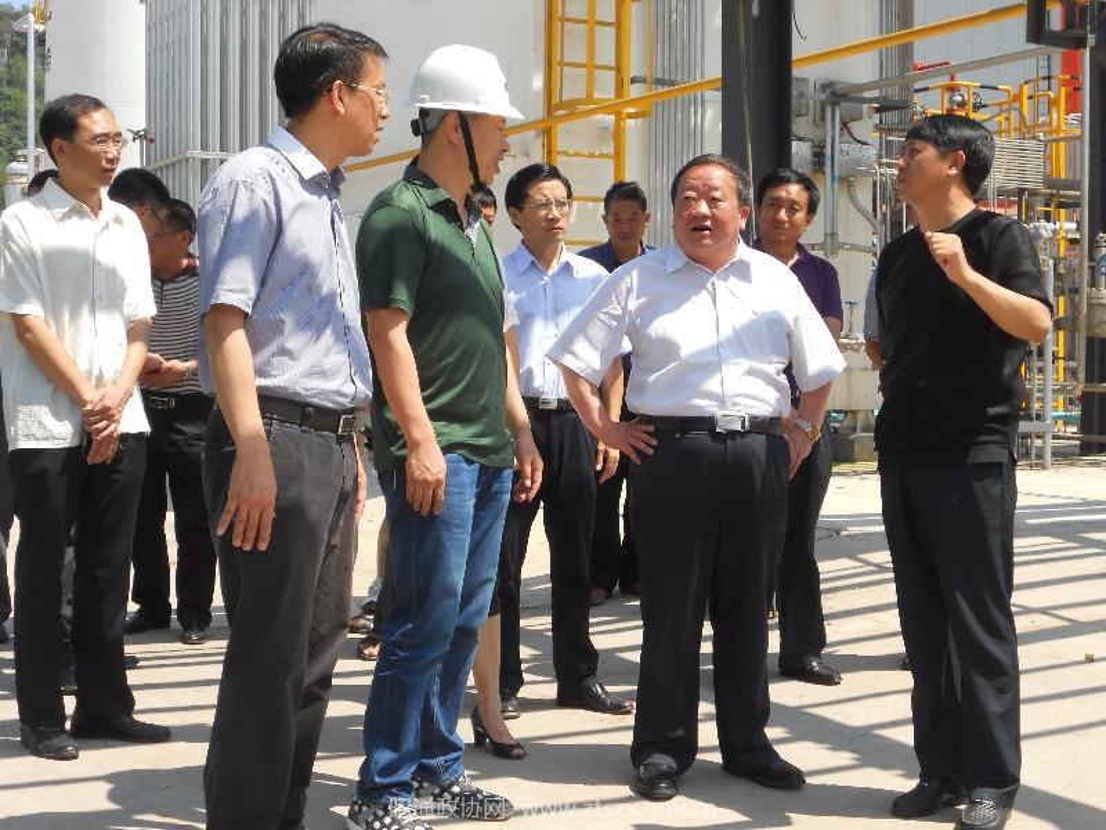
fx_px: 2077
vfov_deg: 22.6
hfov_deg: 29.8
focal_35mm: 65
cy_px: 415
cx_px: 553
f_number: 5.3
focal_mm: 11.7
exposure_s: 1/320
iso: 80
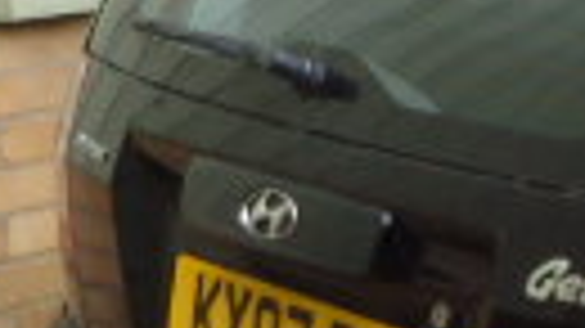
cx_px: 1161
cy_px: 391
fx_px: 2838
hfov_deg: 10.8
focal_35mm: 183
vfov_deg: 6.6
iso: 200
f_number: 4.4
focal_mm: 6.1
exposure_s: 1/50
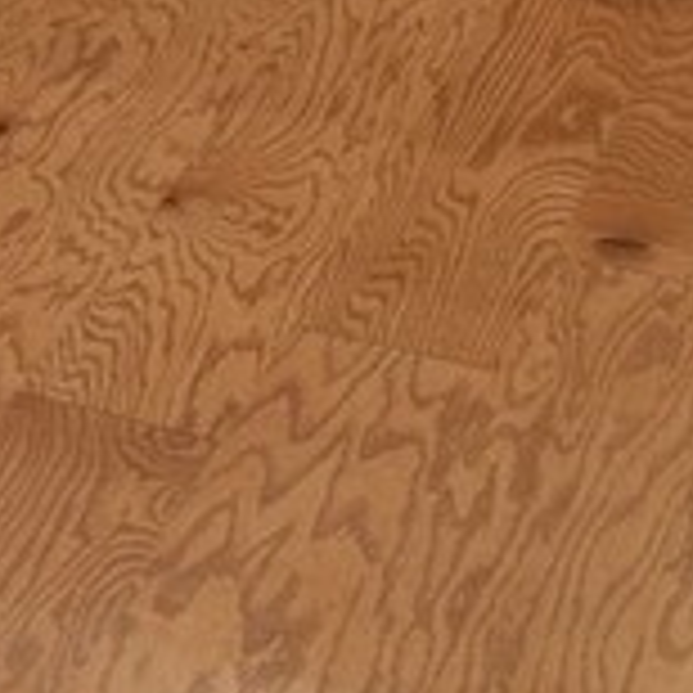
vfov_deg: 9.2
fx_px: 3647
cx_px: -1490
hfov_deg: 8.7
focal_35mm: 161
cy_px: -1184
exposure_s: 1/4
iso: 200
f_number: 8
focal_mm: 12
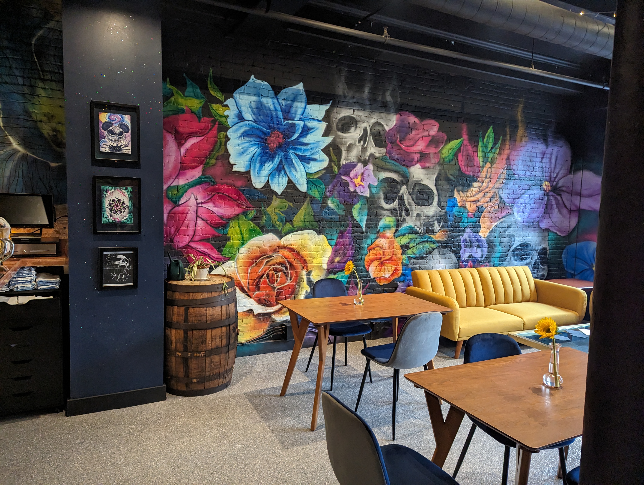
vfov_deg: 56.9
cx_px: 322
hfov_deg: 71.5
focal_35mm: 24
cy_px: 242
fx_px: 447
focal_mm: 6.81
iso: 1280
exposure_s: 1/32.9
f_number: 1.85
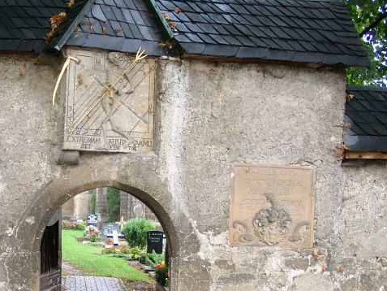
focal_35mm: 57
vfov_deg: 25.6
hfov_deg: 33.4
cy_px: 177
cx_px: 123
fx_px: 637
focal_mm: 7.13
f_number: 2
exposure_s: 1/70.8
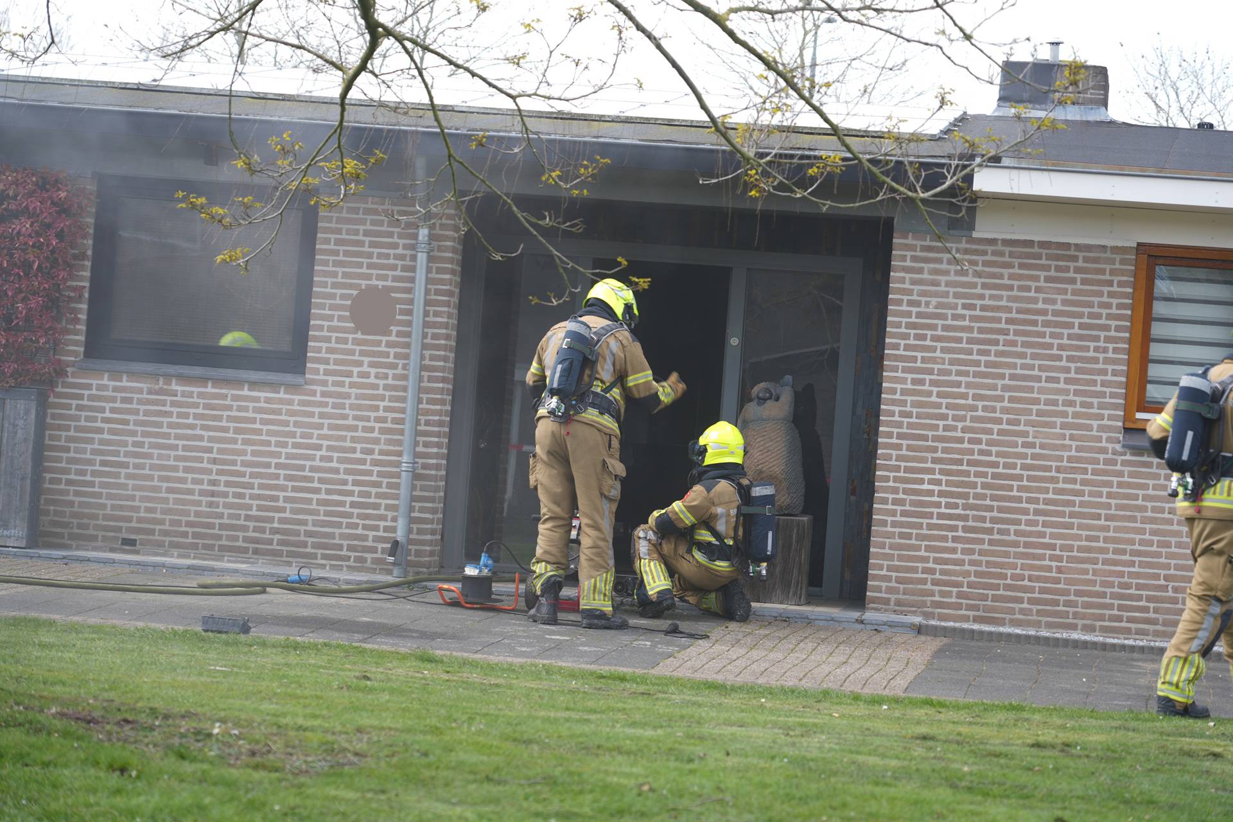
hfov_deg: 19.5
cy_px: 411
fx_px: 3596
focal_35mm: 105
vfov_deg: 13.0
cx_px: 616
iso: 64
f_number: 5
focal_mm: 105
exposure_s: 1/80
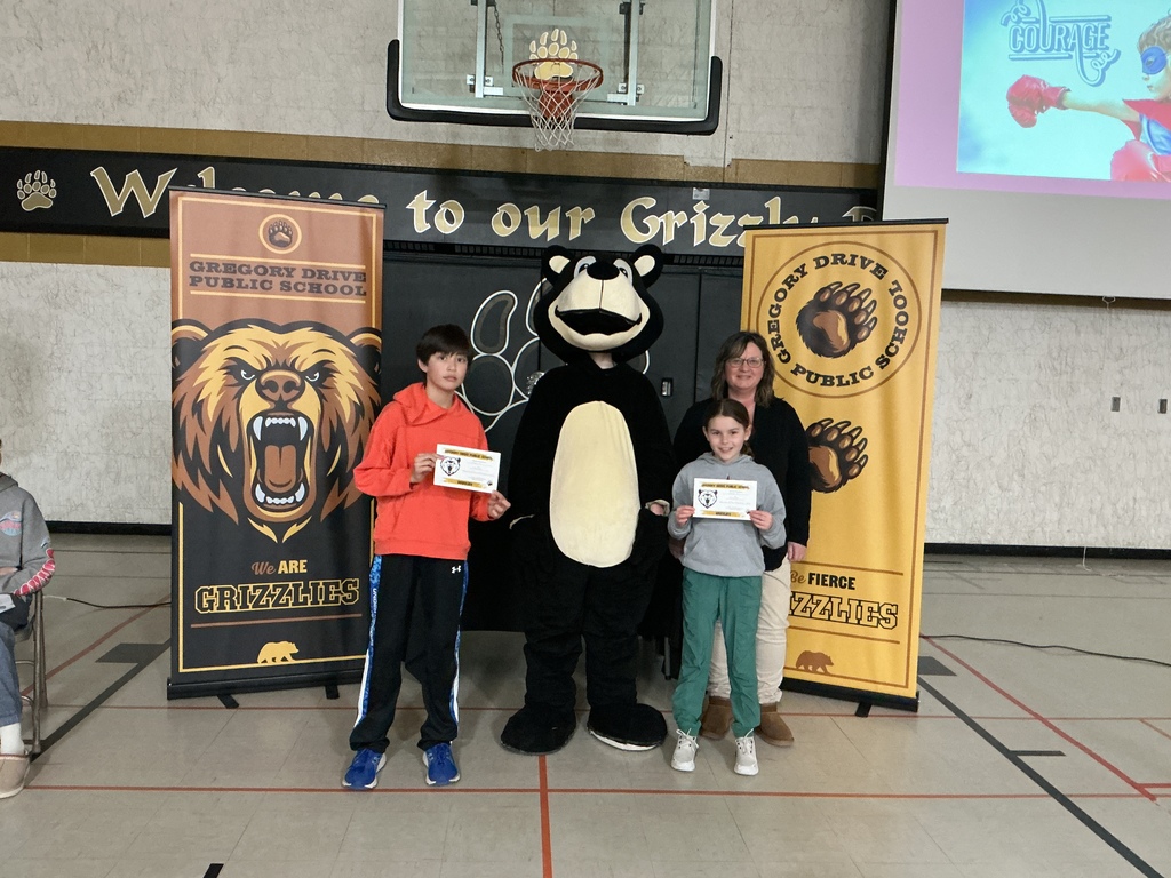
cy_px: 439
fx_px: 981
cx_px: 586
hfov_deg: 61.7
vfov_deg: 48.2
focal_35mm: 29
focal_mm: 3
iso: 320
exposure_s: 1/30
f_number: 1.8
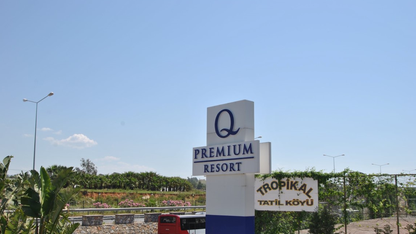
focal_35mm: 38
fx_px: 419
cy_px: 138
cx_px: 208
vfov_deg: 31.1
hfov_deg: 52.8
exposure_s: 1/250
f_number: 8
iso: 100
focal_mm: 24
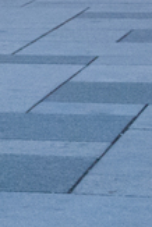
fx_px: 2332
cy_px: 63
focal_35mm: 369
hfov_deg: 3.5
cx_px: -463
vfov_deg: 5.6
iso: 1600
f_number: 6.3
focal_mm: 40
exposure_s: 1/13
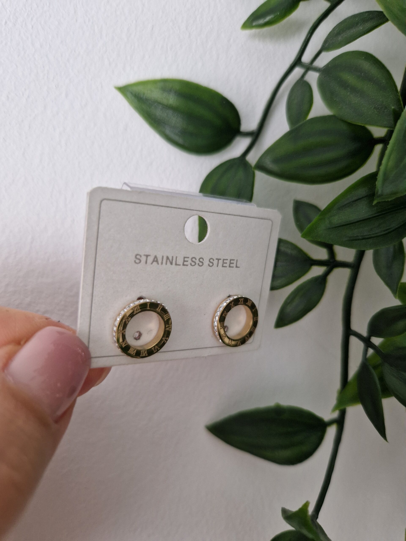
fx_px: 360
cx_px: 203
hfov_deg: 58.9
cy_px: 270
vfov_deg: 73.9
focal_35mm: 23
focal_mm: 5.4
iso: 250
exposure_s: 1/100
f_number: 1.8
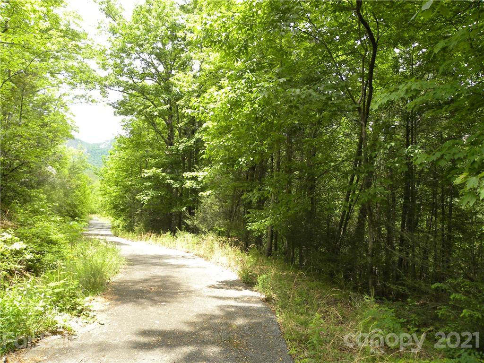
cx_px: 242
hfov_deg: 67.3
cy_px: 182
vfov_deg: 53.1
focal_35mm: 26
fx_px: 364
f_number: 3.5
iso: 64
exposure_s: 1/87.4
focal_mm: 4.6
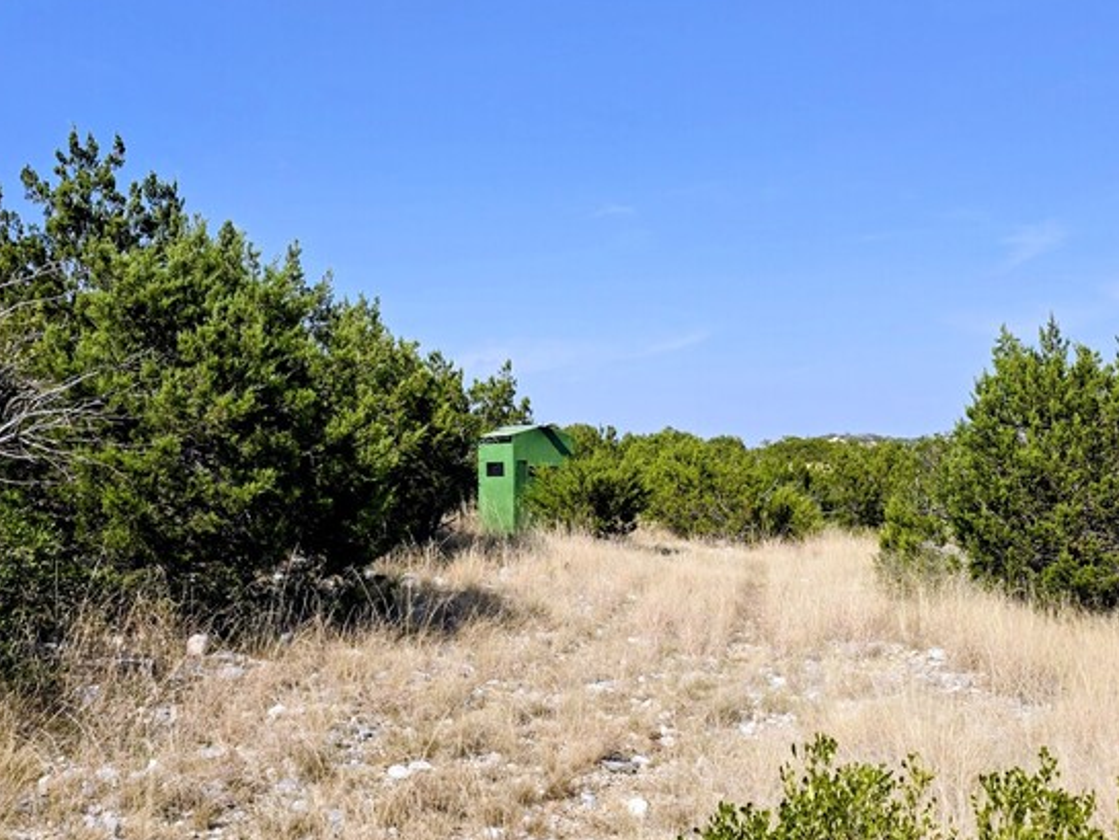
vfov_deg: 51.3
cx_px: 530
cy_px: 450
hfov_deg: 65.3
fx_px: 873
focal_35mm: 27
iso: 80
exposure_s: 1/7061
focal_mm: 6.3
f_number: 1.7
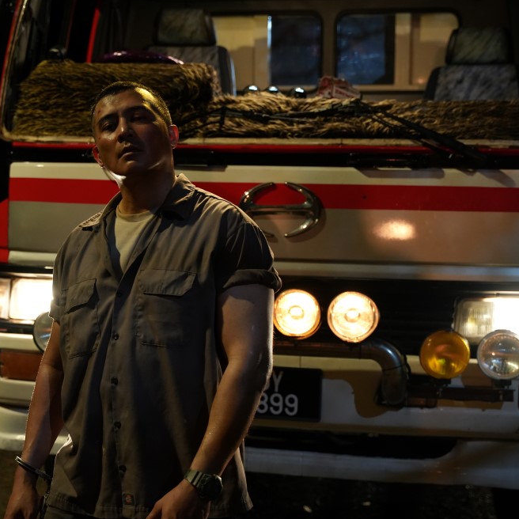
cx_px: 237
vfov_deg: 29.7
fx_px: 980
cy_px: 261
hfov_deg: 29.6
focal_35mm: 58
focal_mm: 44.6
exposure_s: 1/125
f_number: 2.8
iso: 3200
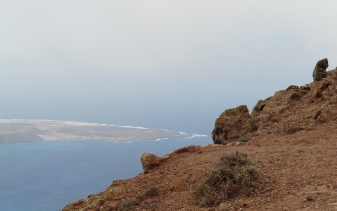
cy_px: 127
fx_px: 762
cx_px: 169
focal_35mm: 83
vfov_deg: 15.7
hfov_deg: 24.9
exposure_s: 1/500
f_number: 5.6
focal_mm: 12.3
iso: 100
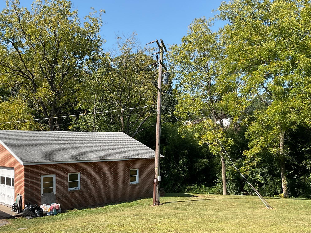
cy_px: 147
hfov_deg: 46.2
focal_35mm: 40
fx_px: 359
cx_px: 108
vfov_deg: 35.7
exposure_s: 1/1035
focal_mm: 3
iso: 16
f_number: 1.8
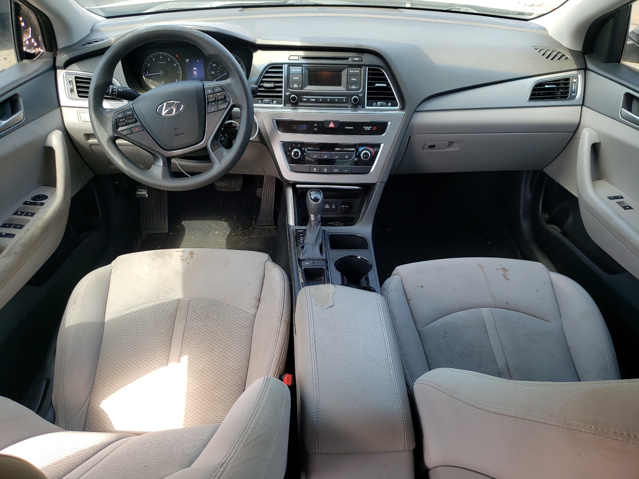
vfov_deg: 53.1
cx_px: 320
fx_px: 480
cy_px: 240
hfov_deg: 67.3
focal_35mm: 26
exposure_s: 1/179
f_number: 1.5
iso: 50
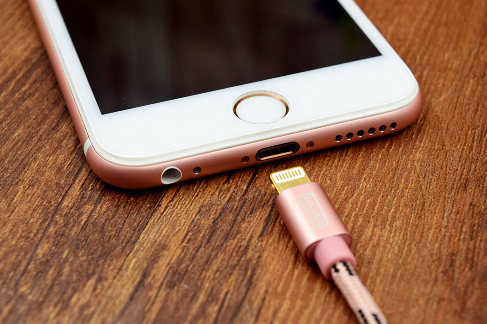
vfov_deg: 16.2
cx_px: 248
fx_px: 1143
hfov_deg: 24.1
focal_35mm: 85
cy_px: 162
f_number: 11
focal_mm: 55
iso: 640
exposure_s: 1/100
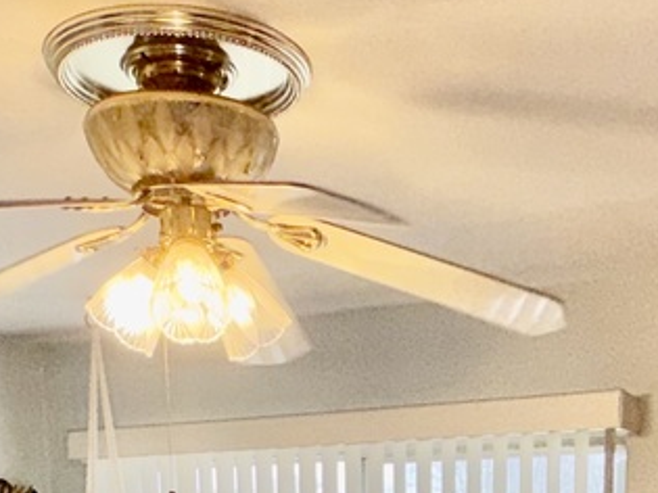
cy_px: 882
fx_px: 1216
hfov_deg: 30.0
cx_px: 449
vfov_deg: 18.2
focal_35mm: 64
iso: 40
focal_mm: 2.22
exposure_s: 1/122
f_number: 2.2
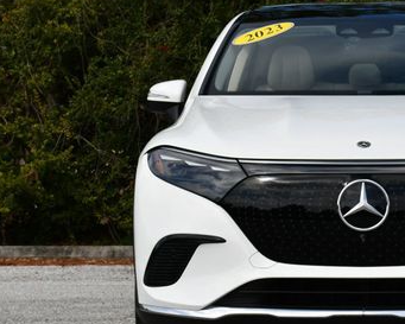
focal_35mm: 162
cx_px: 357
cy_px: 148
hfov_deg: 11.8
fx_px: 1942
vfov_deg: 9.5
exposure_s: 1/320
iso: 100
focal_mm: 46
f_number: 9
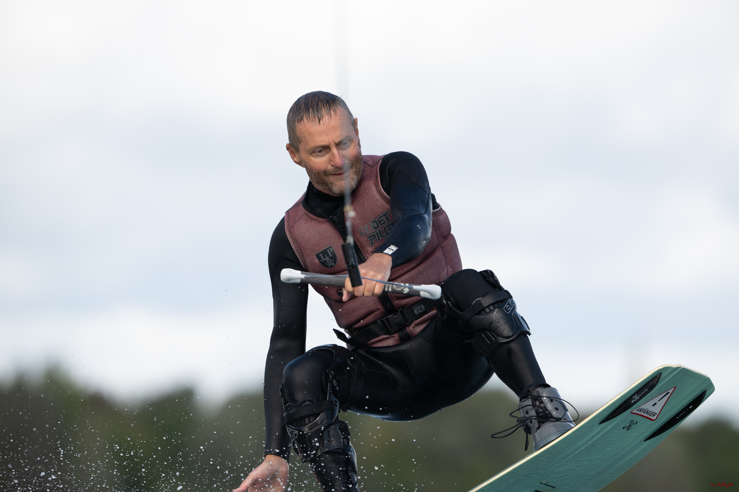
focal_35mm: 400
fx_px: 8210
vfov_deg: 3.4
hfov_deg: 5.2
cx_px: 370
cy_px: 246
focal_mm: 400
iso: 320
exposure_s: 1/1600
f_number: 5
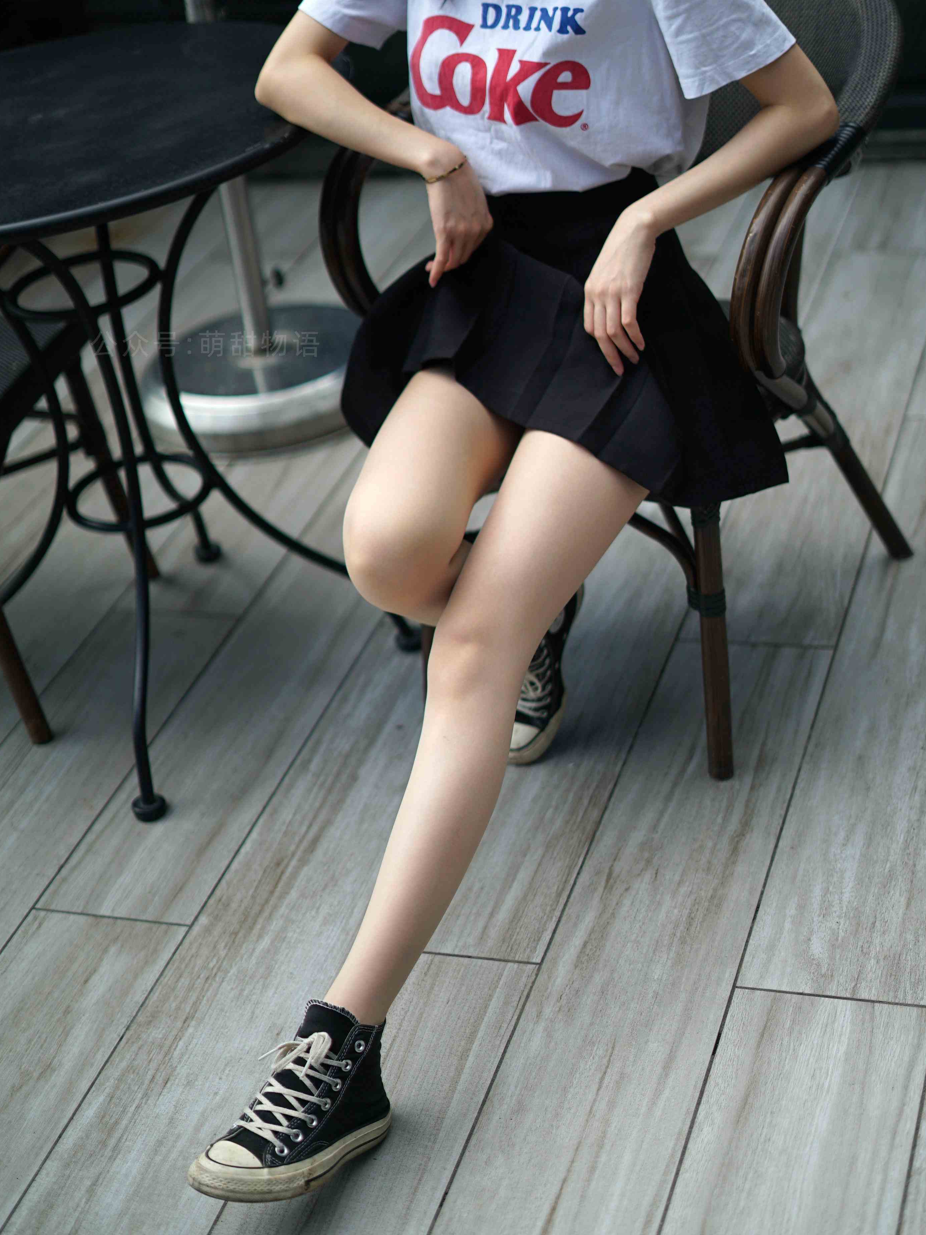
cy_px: 551
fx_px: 1962
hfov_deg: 26.6
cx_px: 459
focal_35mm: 55
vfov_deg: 34.9
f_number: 1.8
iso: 200
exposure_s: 1/5000
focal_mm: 50
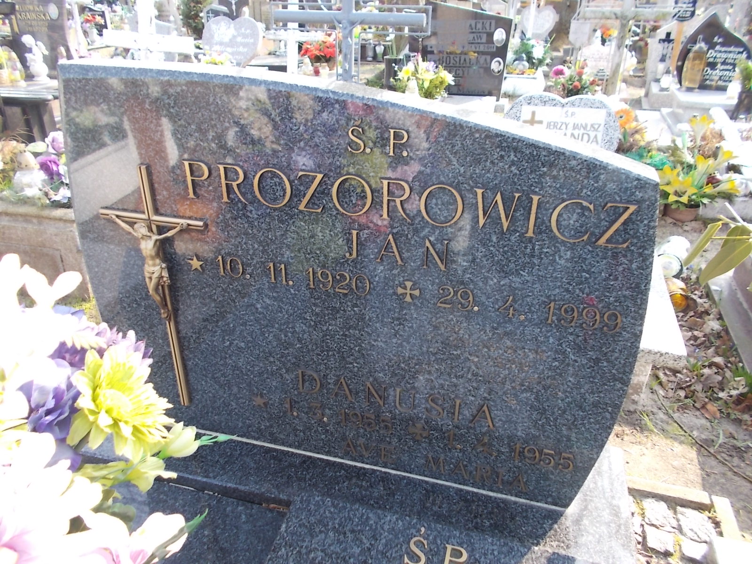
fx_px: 565
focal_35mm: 26
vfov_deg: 53.1
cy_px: 282
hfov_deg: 67.3
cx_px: 376
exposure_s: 1/80
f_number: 3.2
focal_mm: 4.6
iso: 80
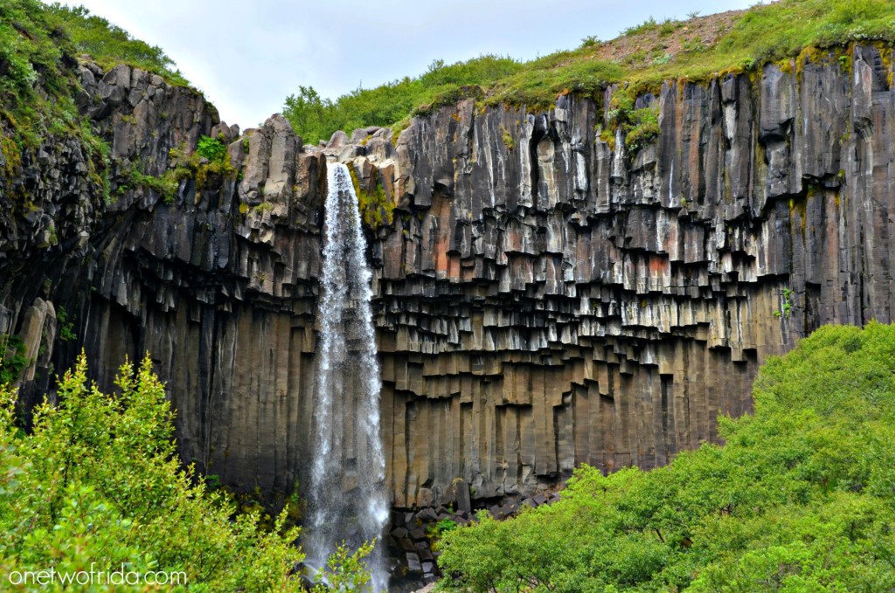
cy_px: 296
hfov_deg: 24.7
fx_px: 2047
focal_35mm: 82
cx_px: 448
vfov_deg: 16.5
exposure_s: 1/320
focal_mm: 55
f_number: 9
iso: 320
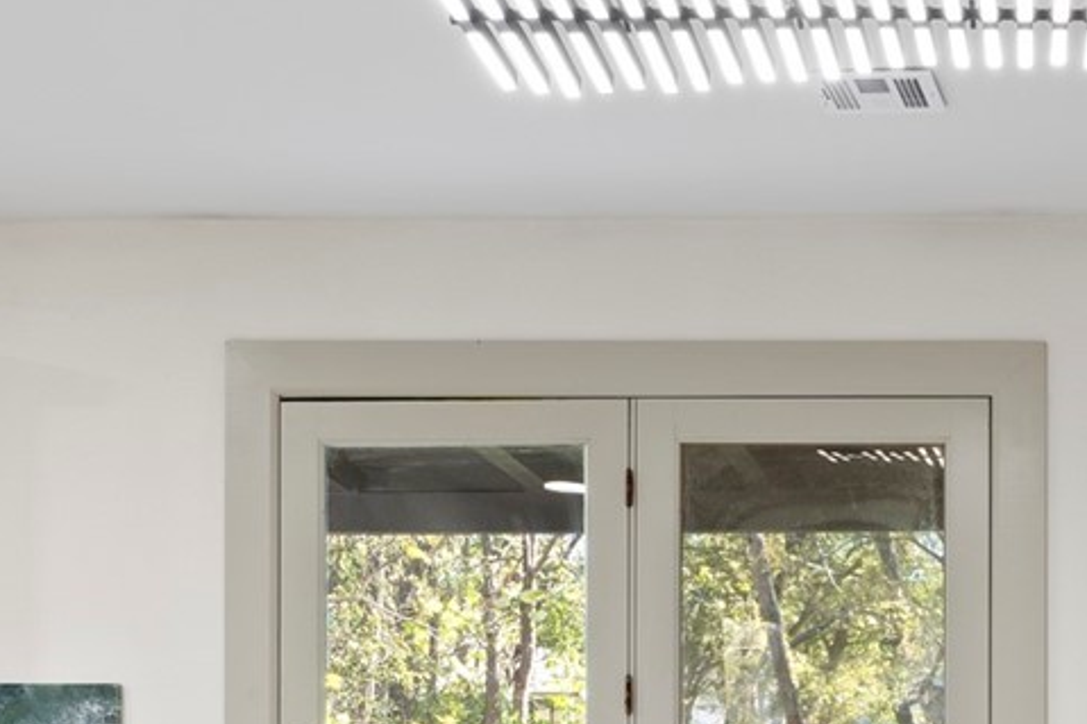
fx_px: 2052
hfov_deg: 28.4
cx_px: 1001
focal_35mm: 68
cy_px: 771
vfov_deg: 19.3
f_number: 9
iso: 200
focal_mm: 16
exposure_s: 1/1.25
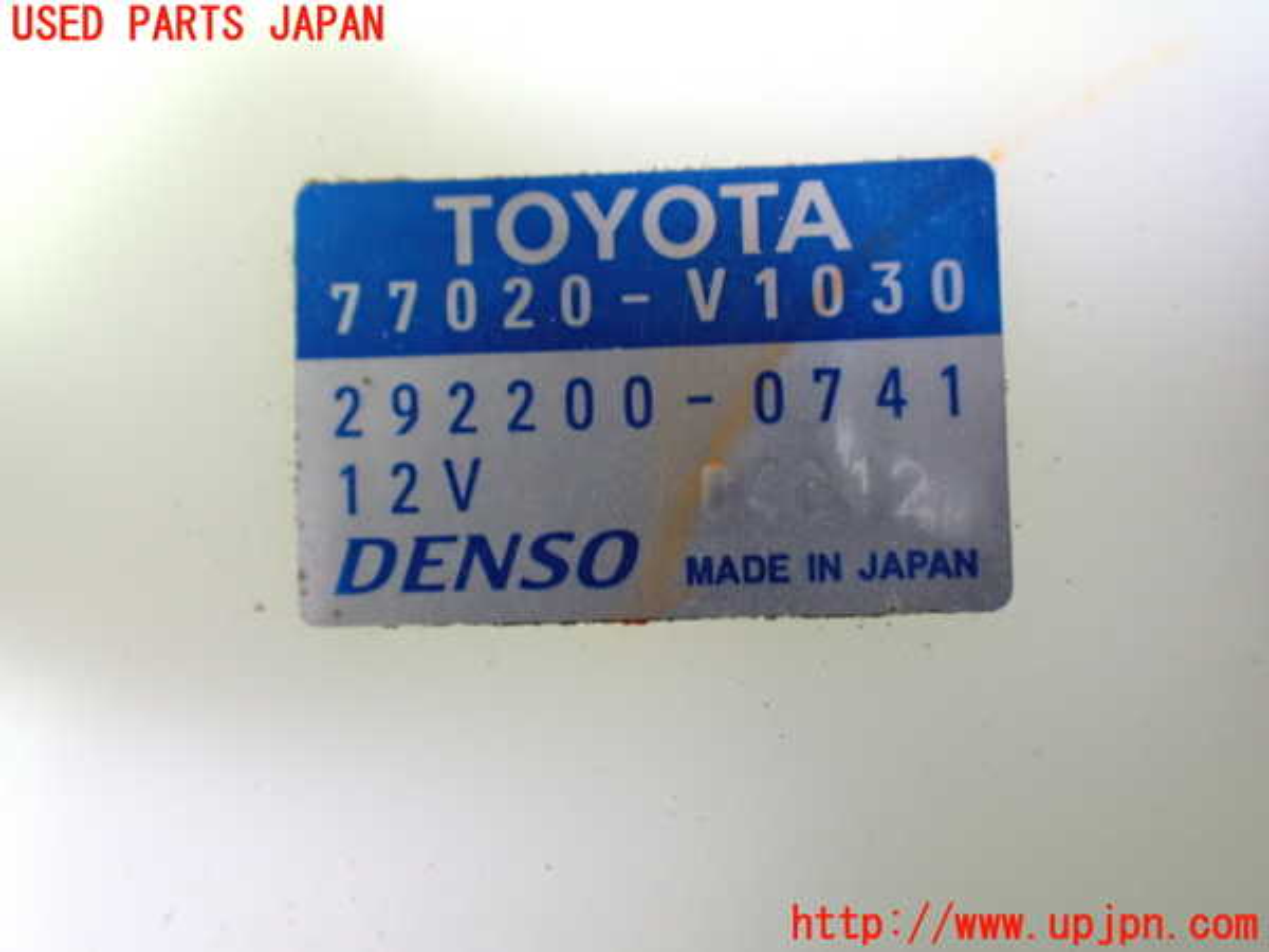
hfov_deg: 56.8
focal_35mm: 32
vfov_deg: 44.2
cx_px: 634
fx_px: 1173
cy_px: 476
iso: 1000
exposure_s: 1/30
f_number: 2.4
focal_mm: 5.79
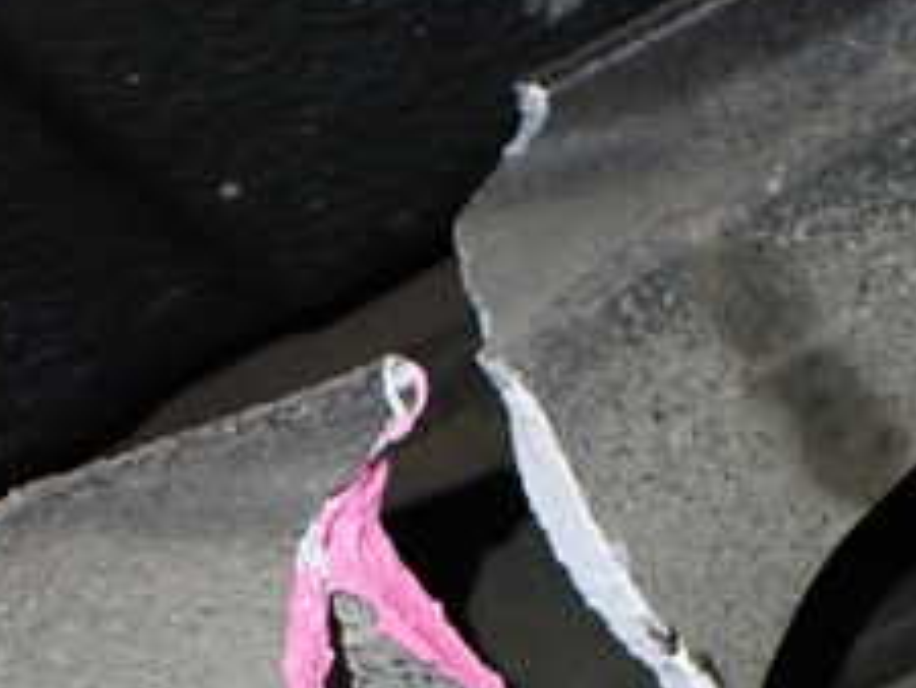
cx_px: 383
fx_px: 2118
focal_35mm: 80
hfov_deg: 24.4
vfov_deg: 18.0
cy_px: 696
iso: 800
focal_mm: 5.4
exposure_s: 1/30
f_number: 2.3
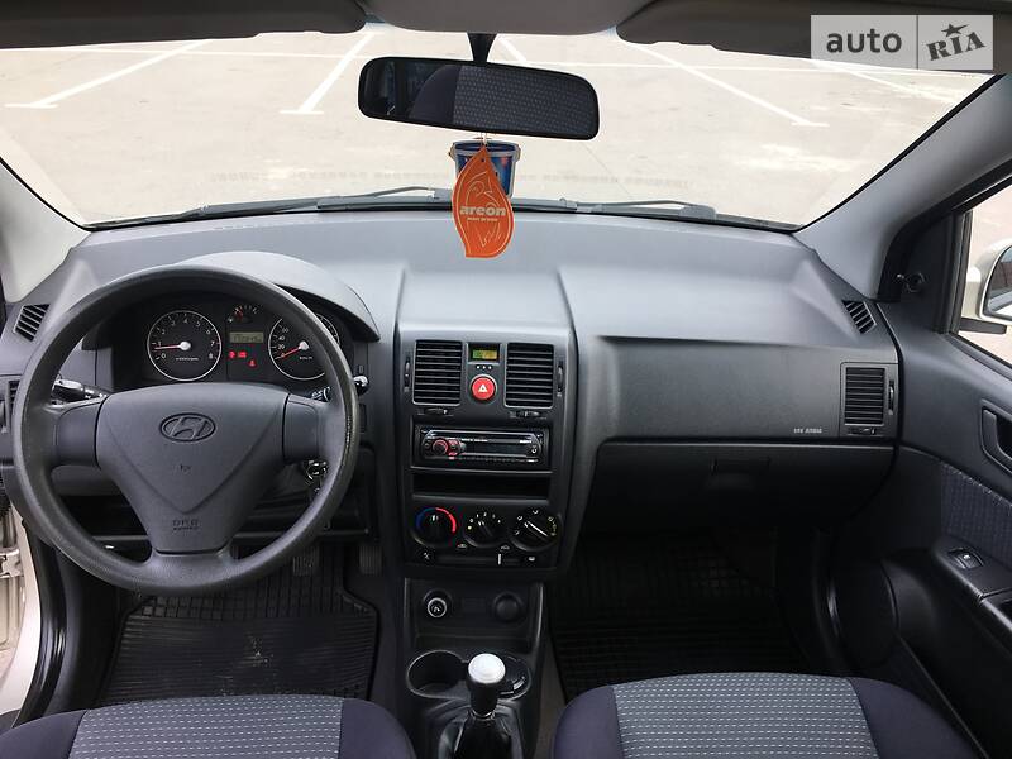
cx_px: 506
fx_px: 848
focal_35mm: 29
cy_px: 380
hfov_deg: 61.7
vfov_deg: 48.2
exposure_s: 1/50
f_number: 2.2
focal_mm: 4.2
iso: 25
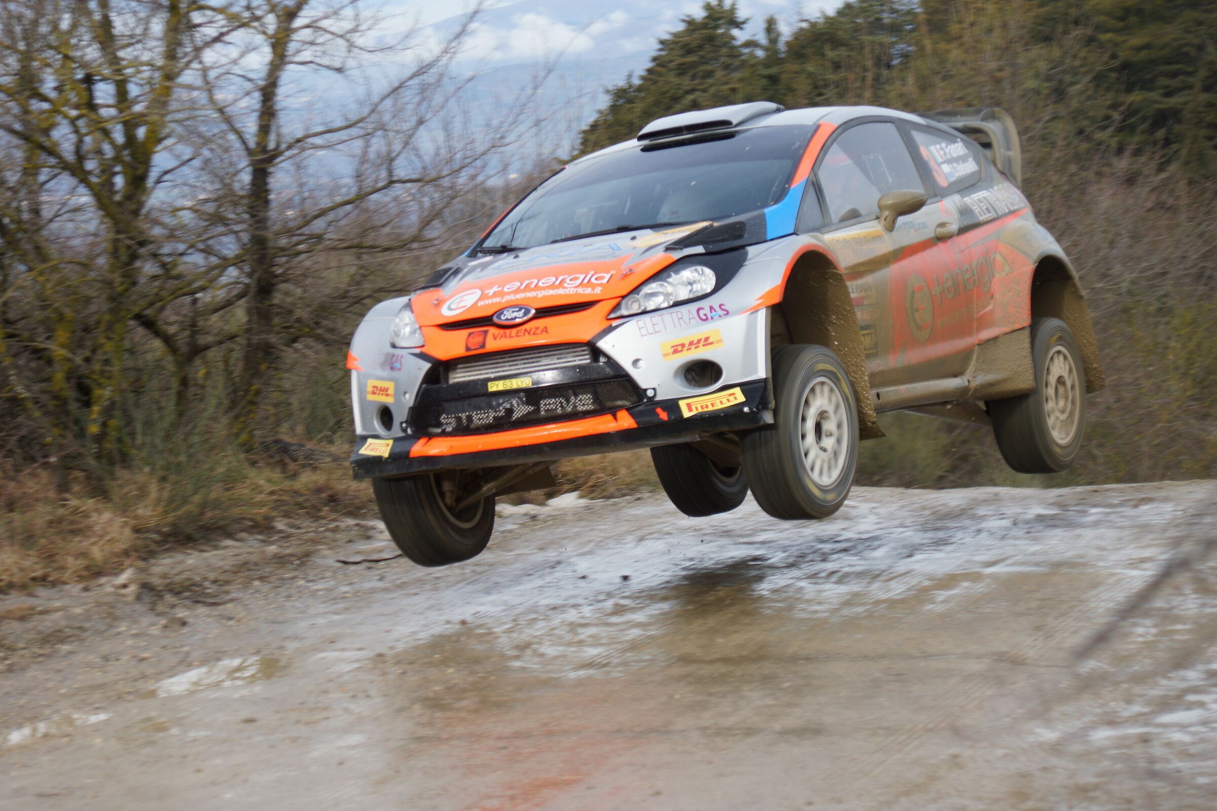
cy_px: 406
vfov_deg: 10.2
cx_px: 608
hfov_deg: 15.2
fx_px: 4563
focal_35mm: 135
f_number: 5.6
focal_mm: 90
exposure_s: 1/320
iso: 100
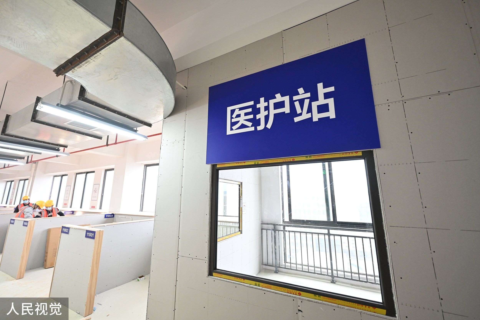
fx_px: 187
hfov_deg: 104.3
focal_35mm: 14
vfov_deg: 81.2
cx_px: 240
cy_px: 160
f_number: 2.8
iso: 1250
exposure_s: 1/100
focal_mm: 14
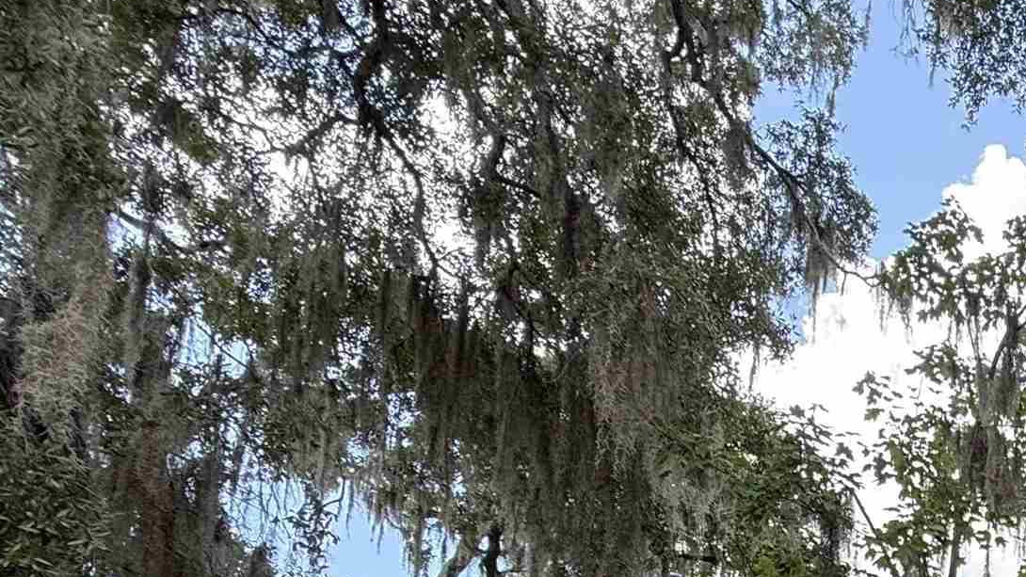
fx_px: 1170
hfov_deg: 38.1
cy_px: 980
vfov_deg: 20.9
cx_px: 1167
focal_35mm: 43
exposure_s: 1/155
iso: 64
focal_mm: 2.22
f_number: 2.2
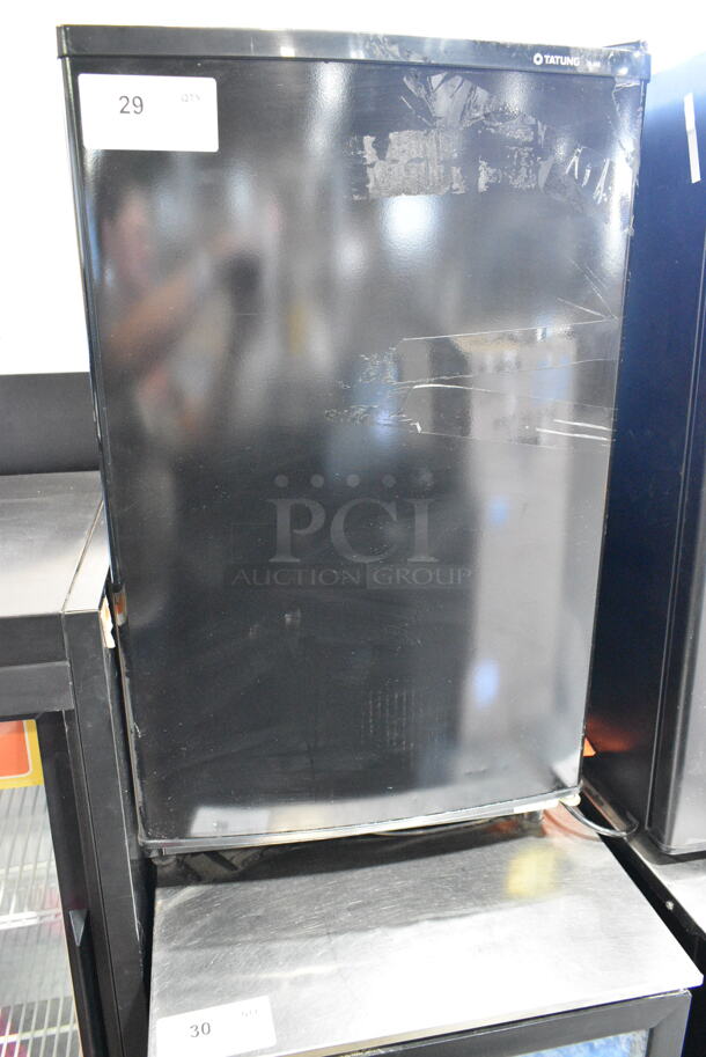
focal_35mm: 27
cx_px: 353
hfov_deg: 48.0
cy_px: 528
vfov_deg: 67.3
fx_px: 793
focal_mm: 18
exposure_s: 1/100
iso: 6400
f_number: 5
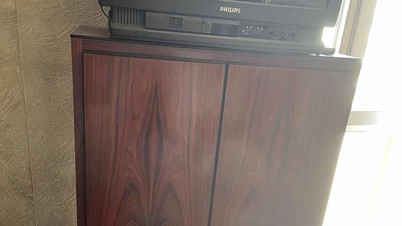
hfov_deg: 52.8
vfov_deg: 30.3
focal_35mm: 38
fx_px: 405
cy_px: 187
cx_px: 201
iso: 200
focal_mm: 5.1
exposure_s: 1/60
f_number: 1.6
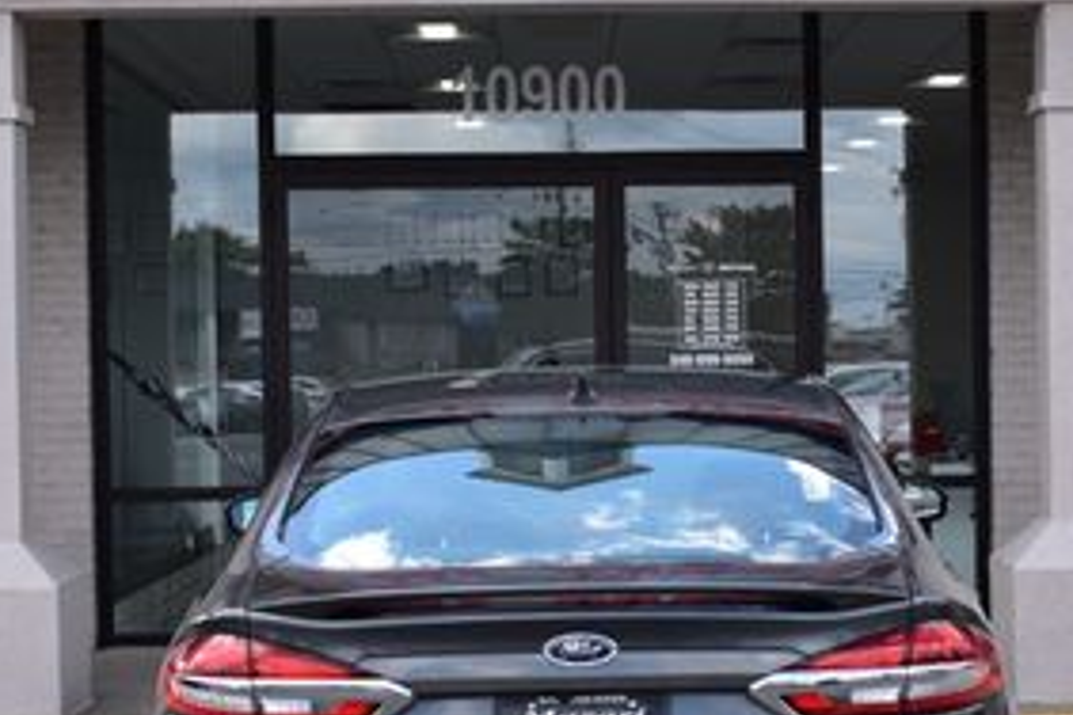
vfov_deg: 16.0
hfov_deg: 23.8
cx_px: 715
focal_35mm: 85
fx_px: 2537
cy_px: 441
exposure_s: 1/250
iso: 400
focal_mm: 25
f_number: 10
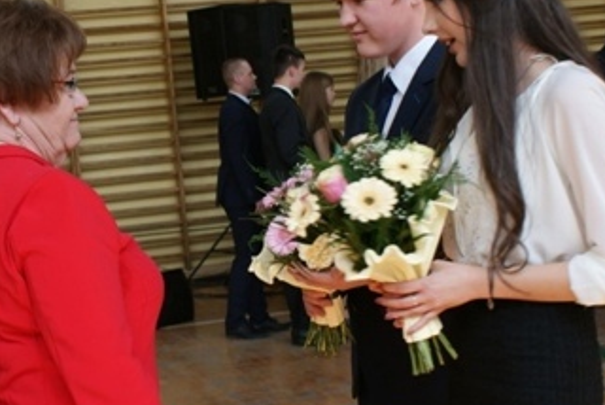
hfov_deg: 25.8
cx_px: 210
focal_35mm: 78
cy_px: 202
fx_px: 1312
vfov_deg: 17.5
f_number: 5.6
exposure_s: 1/60
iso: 100
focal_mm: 26
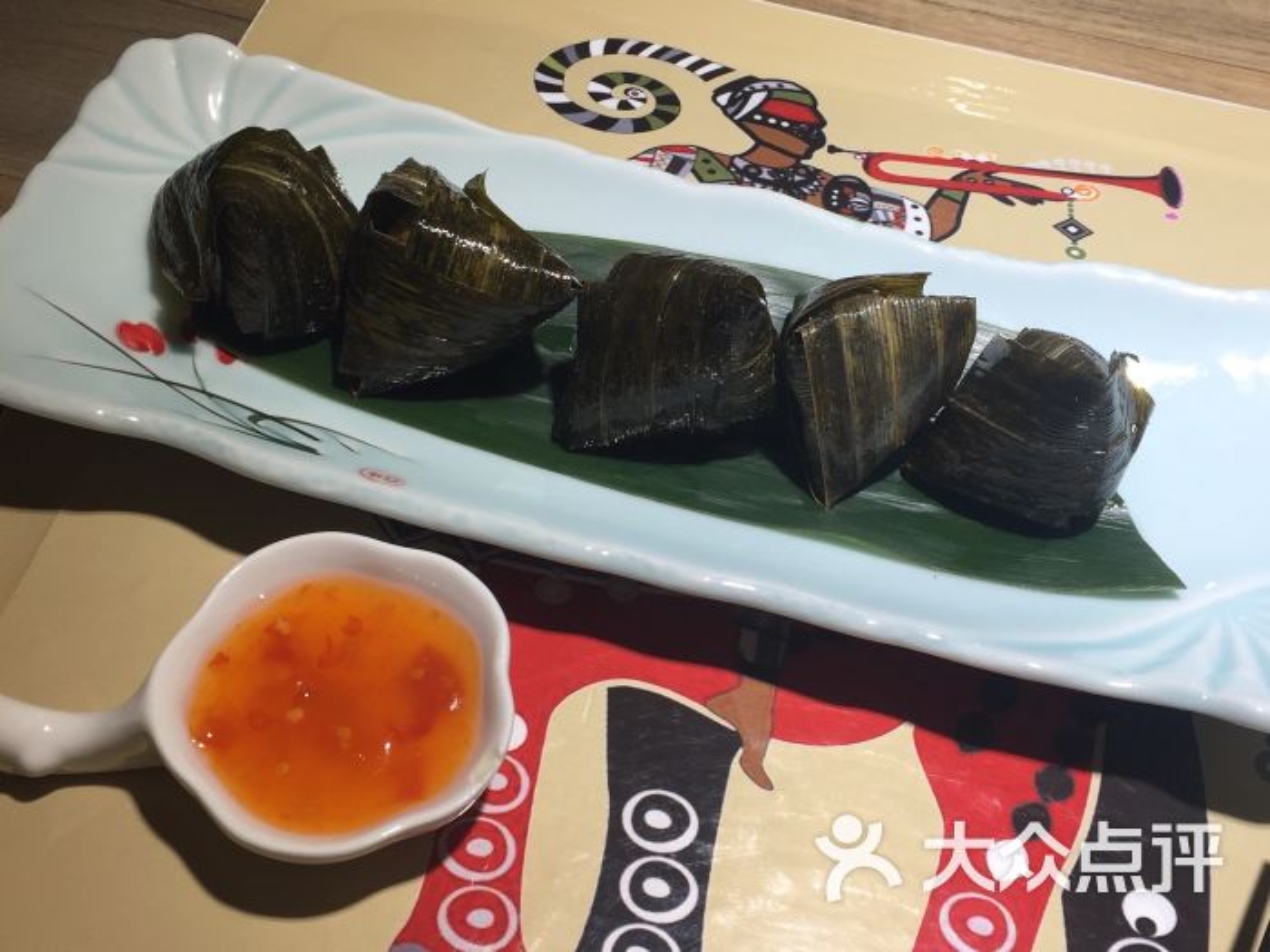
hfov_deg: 47.9
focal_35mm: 39
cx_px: 635
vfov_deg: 36.8
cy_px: 476
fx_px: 1431
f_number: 2.2
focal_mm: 4.15
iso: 32
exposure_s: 1/100
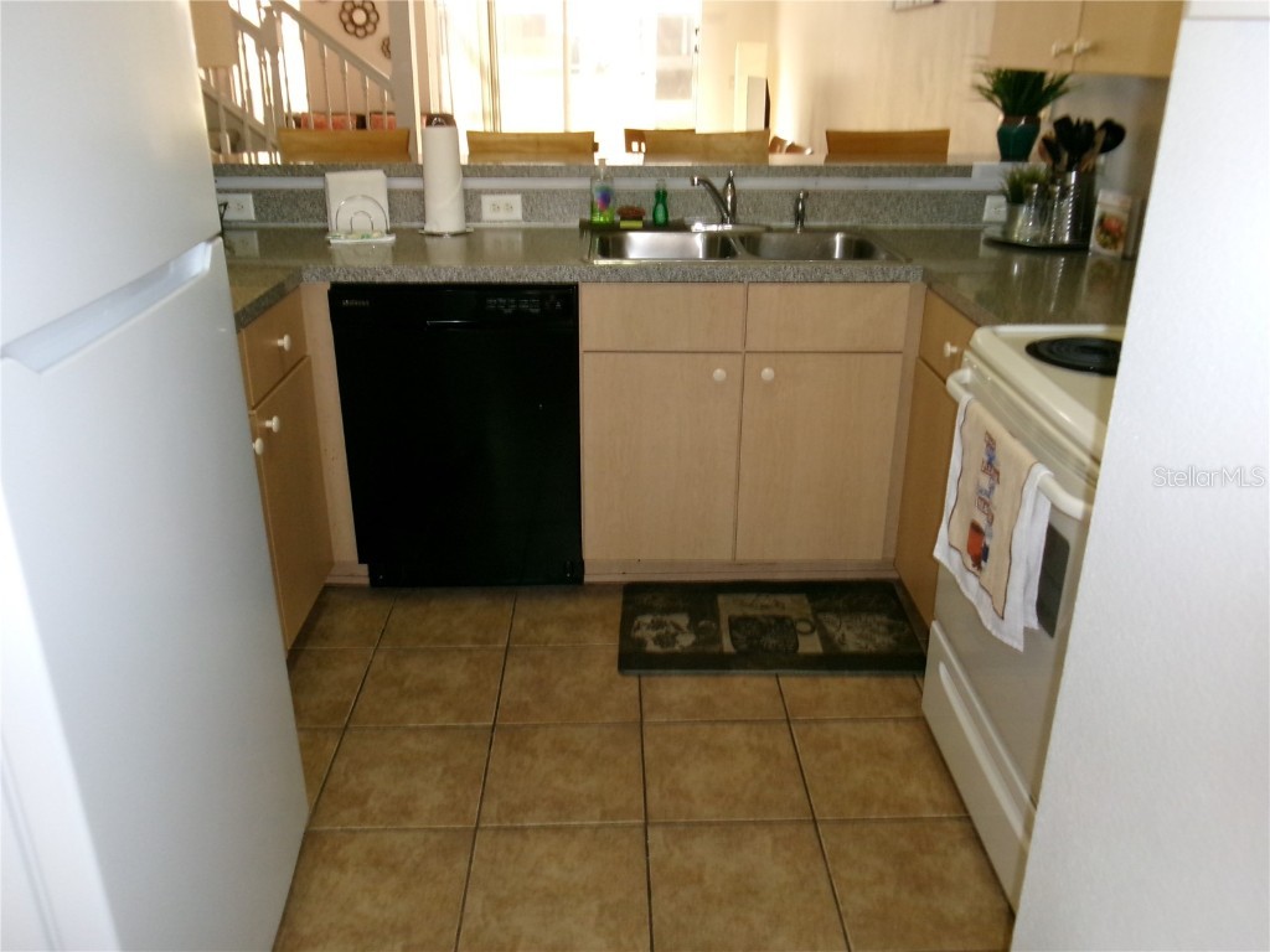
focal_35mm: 28
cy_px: 476
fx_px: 1027
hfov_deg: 63.4
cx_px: 635
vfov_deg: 49.7
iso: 320
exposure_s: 1/34
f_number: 3.9
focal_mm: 5.1
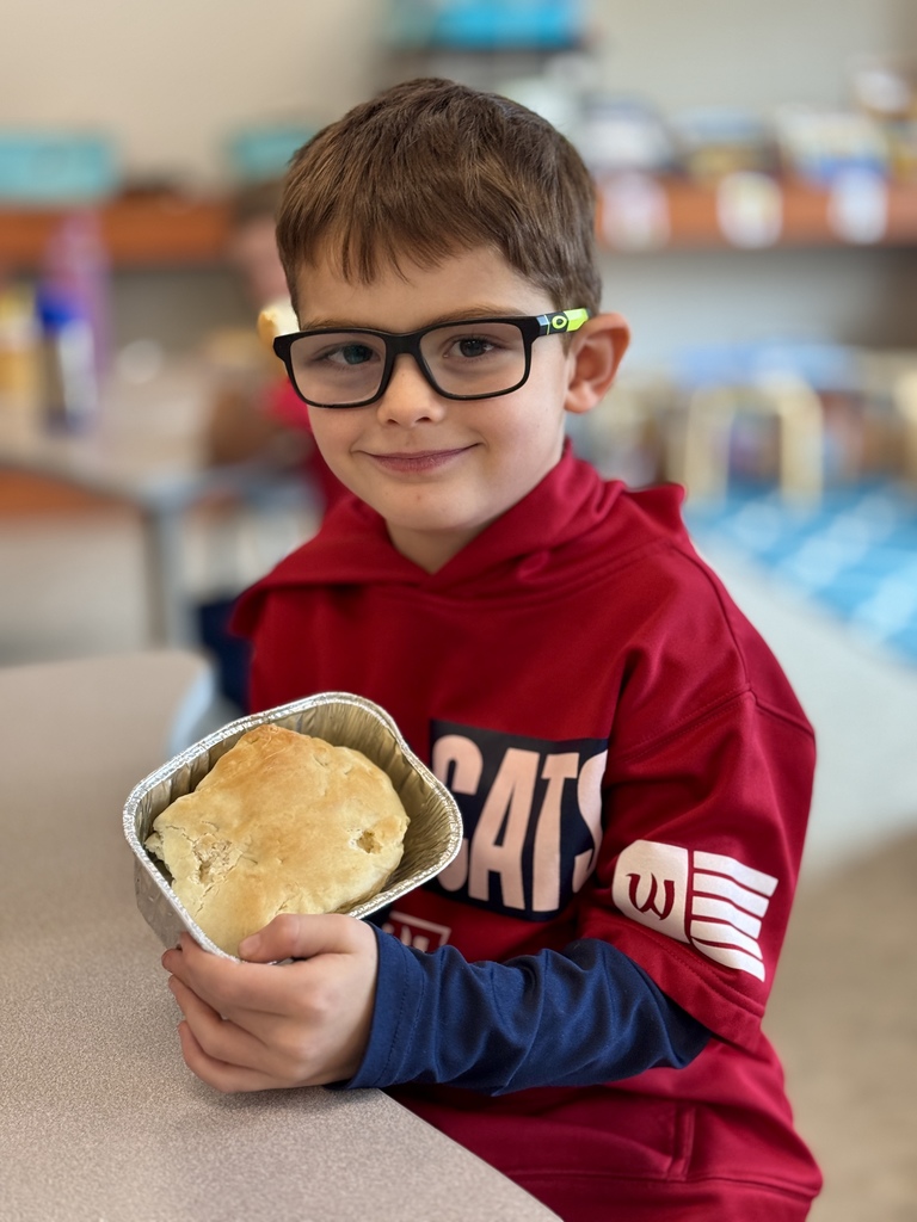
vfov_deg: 39.7
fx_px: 1695
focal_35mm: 48
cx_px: 458
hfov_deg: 30.3
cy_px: 611
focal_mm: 6.76
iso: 200
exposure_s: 1/60
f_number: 1.78
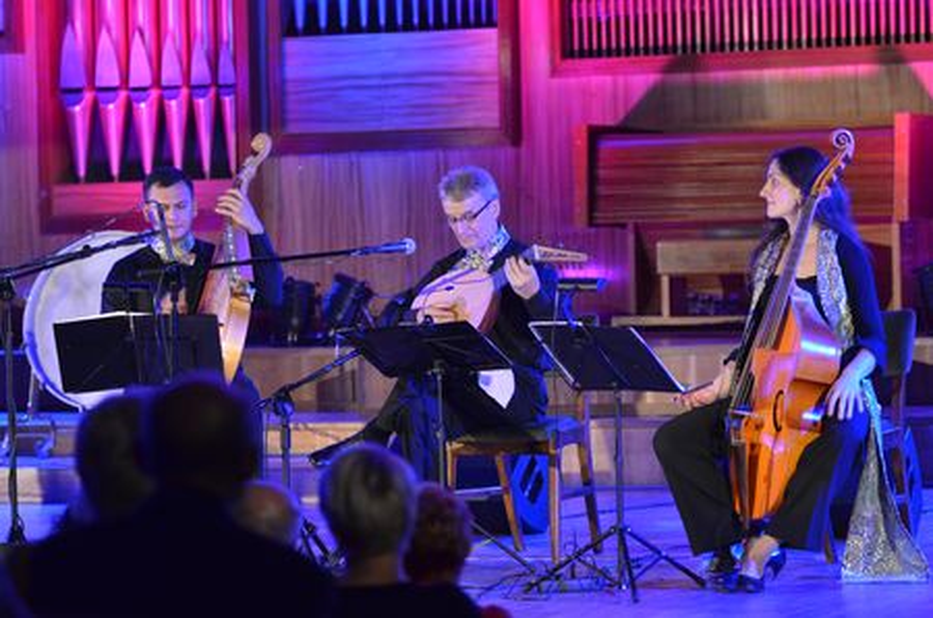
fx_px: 4073
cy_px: 309
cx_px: 466
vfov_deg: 8.7
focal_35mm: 158
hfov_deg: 13.1
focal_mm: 105
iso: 1250
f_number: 2.8
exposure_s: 1/50
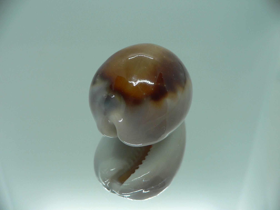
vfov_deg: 40.7
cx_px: 140
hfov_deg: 52.6
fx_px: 283
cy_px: 105
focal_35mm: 35
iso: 80
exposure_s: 1/60
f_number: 2.8
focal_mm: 4.6
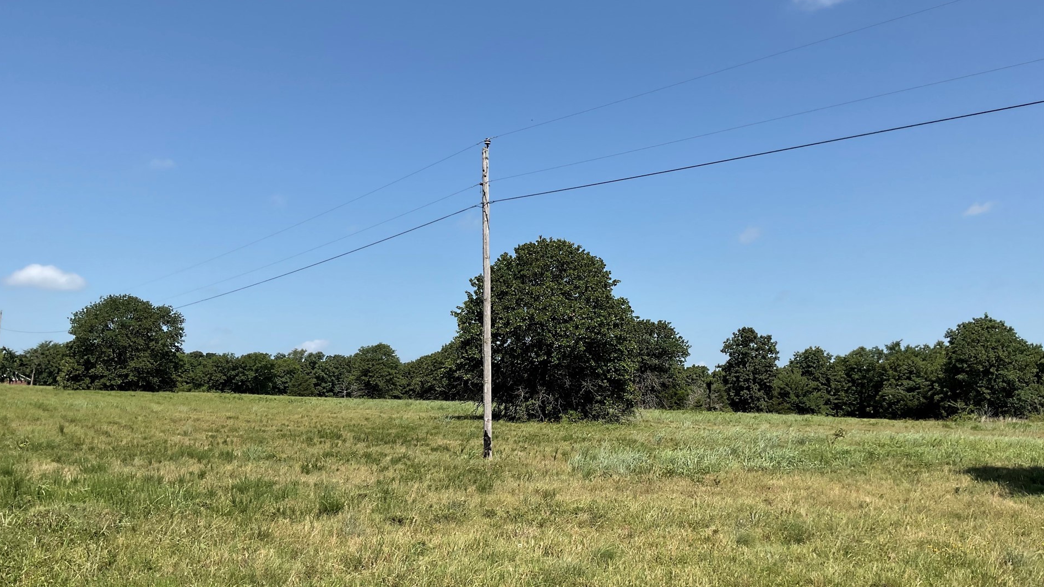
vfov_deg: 36.6
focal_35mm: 32
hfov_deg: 61.0
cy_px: 319
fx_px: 886
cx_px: 518
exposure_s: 1/1848
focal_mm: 3
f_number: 1.8
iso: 16
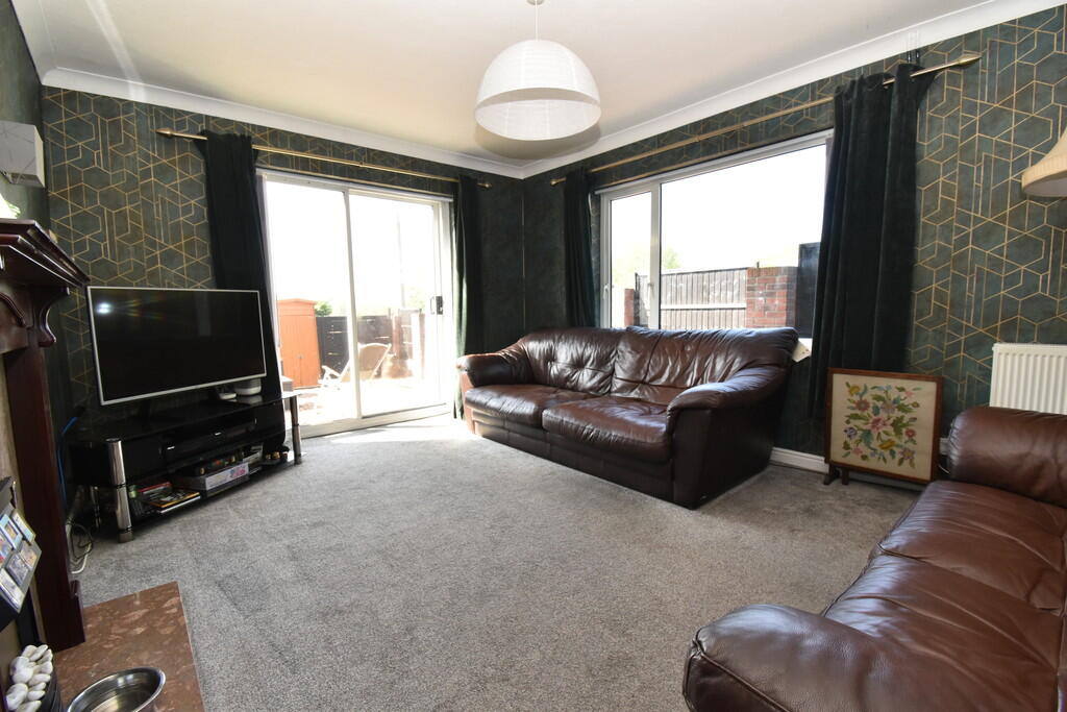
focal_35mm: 15
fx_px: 445
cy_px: 356
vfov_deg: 77.3
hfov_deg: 100.4
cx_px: 534
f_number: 7.1
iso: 800
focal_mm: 10
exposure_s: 1/125
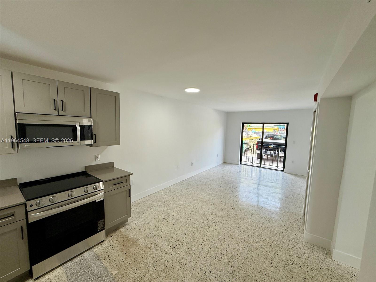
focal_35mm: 14
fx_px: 152
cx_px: 188
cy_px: 141
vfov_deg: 85.7
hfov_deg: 102.1
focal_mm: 2.22
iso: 80
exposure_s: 1/120
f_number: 2.2
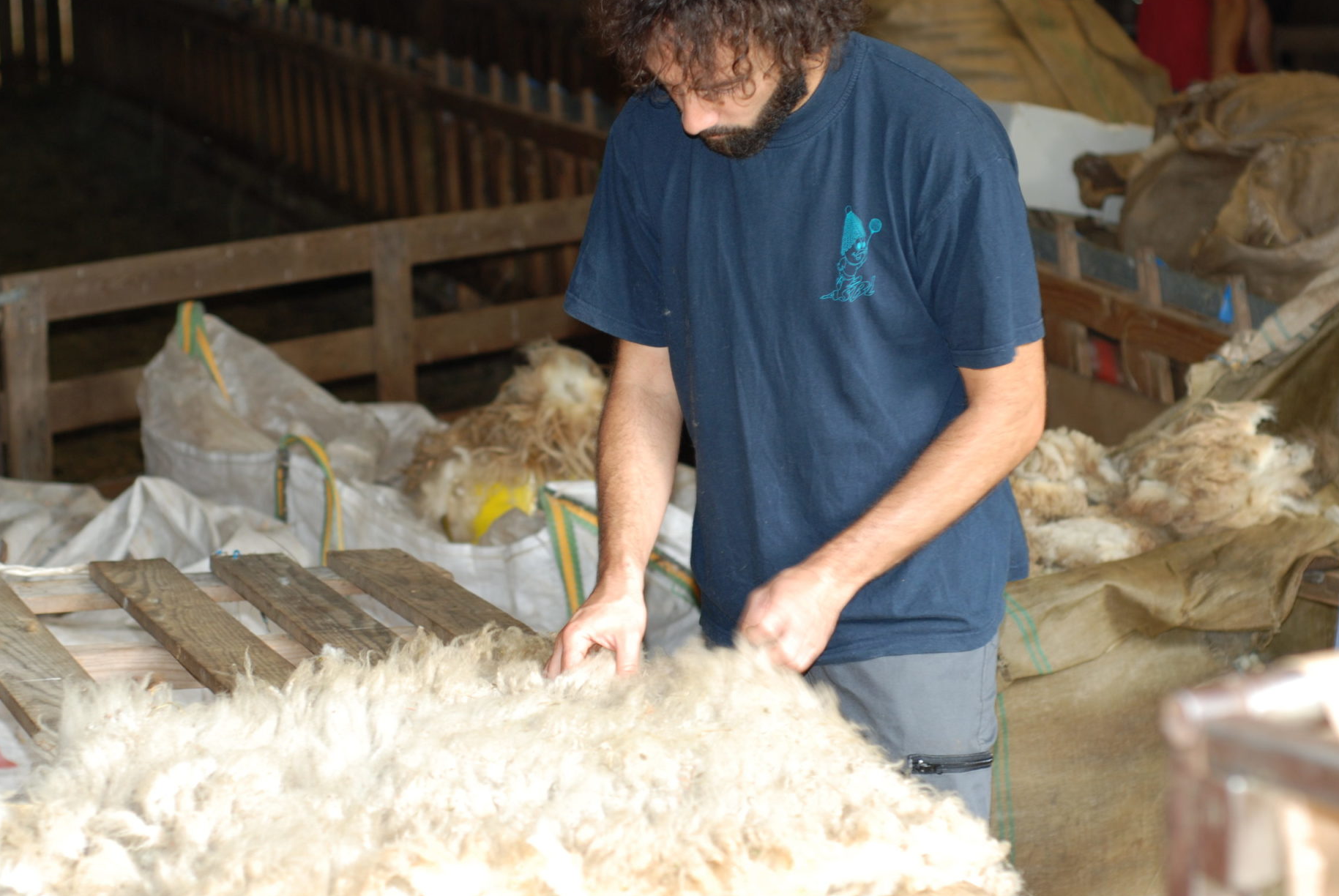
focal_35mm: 84
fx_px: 3128
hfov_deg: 24.2
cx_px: 690
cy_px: 452
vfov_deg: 16.3
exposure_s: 1/60
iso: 160
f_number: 3.2
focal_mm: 50
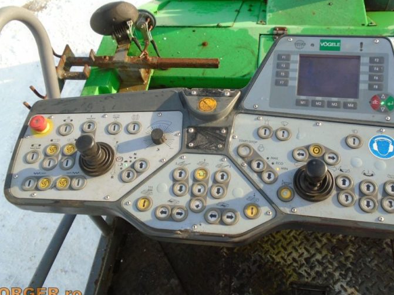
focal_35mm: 31
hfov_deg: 58.3
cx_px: 216
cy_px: 128
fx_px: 353
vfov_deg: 45.3
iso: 100
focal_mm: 4.6
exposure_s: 1/320
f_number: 3.2
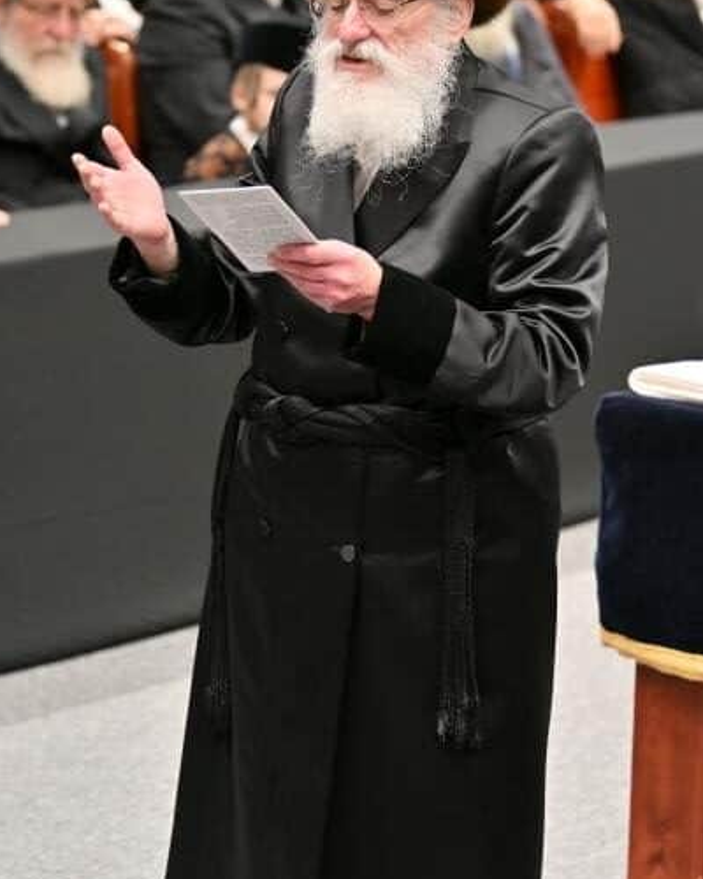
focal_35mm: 173
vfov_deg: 11.2
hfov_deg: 8.9
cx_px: 375
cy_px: 454
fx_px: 4499
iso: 320
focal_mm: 90
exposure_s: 1/200
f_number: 2.8
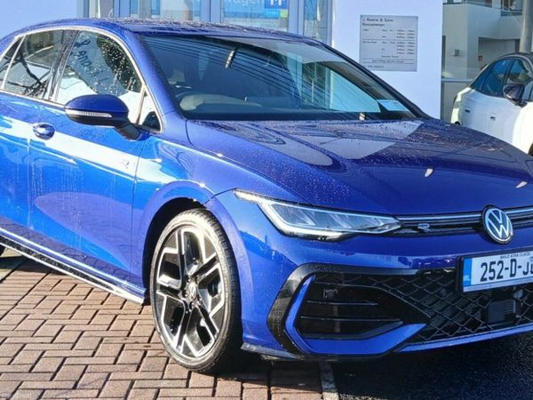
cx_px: 266
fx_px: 400
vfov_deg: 53.1
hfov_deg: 67.3
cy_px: 200
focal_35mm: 26
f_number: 1.8
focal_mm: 3.98
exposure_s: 1/100
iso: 20
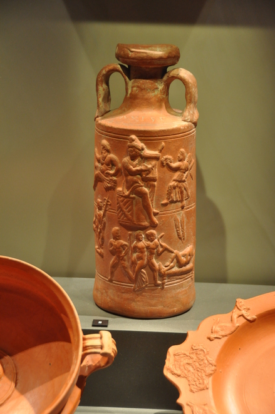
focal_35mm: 98
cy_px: 207
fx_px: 1121
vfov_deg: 21.0
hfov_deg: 14.0
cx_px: 138
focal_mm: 65
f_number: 5
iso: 1000
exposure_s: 1/40
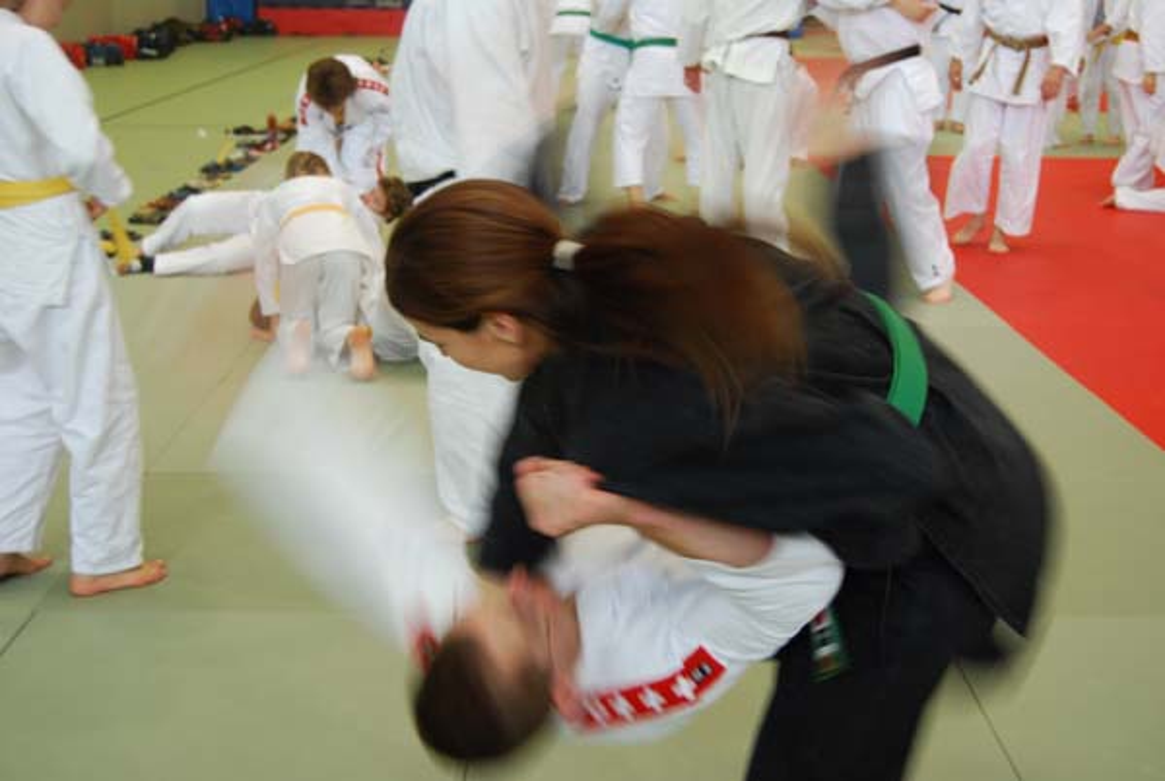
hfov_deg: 41.1
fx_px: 1556
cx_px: 582
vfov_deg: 28.2
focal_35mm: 48
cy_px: 390
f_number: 4.5
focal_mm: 32
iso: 320
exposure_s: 1/30
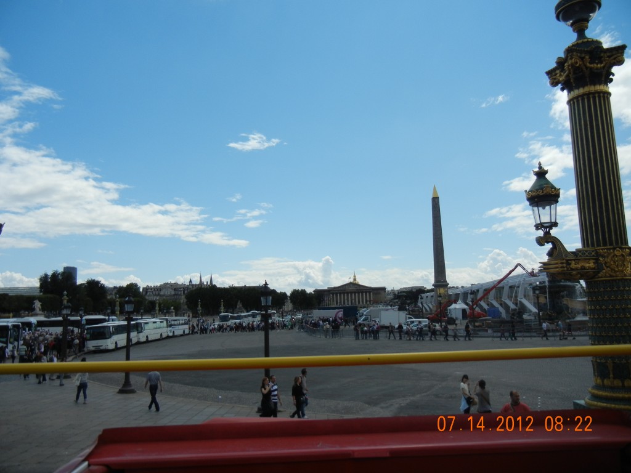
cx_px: 316
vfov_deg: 46.8
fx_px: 547
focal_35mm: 30
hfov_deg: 60.0
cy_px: 236
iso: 160
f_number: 7
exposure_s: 1/676
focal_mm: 5.4
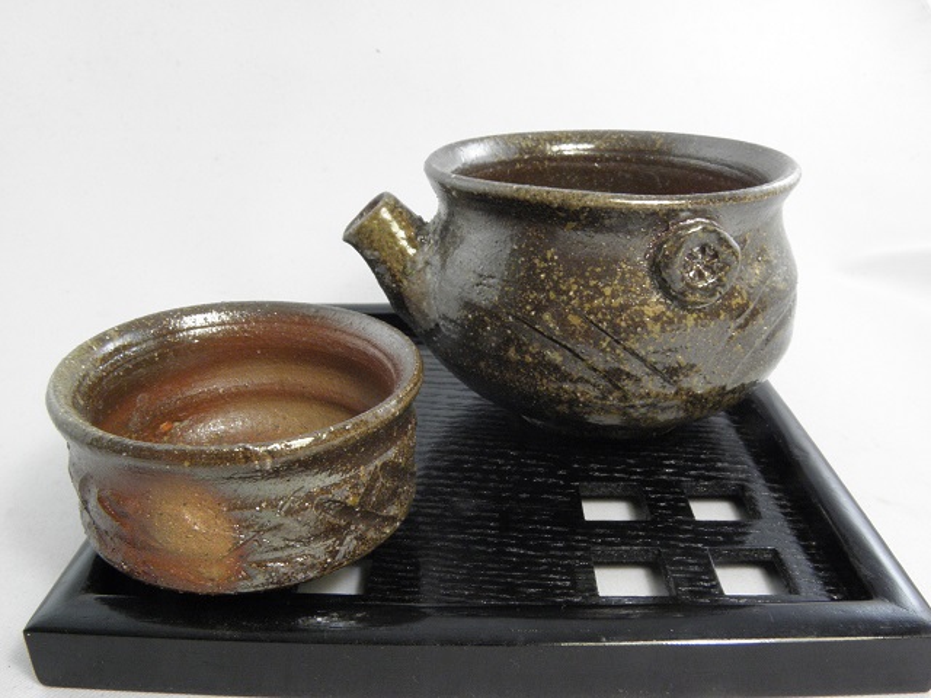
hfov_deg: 61.7
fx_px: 780
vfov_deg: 48.2
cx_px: 466
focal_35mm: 29
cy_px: 349
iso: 250
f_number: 7.1
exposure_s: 1/8
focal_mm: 5.34
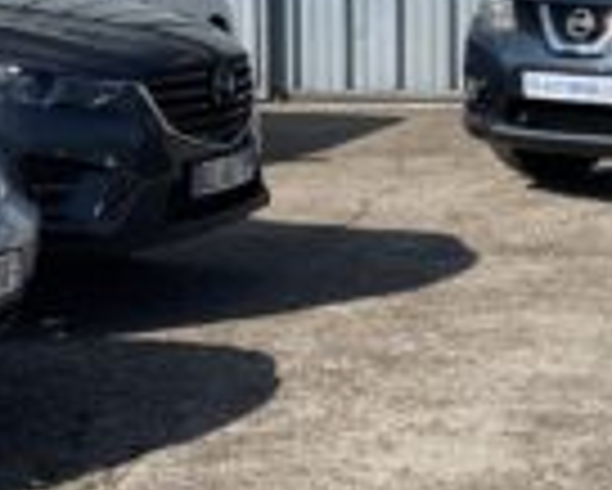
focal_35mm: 140
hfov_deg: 13.3
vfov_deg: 11.0
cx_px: 758
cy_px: 61
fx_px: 2538
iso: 32
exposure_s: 1/2817
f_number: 2
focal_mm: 6
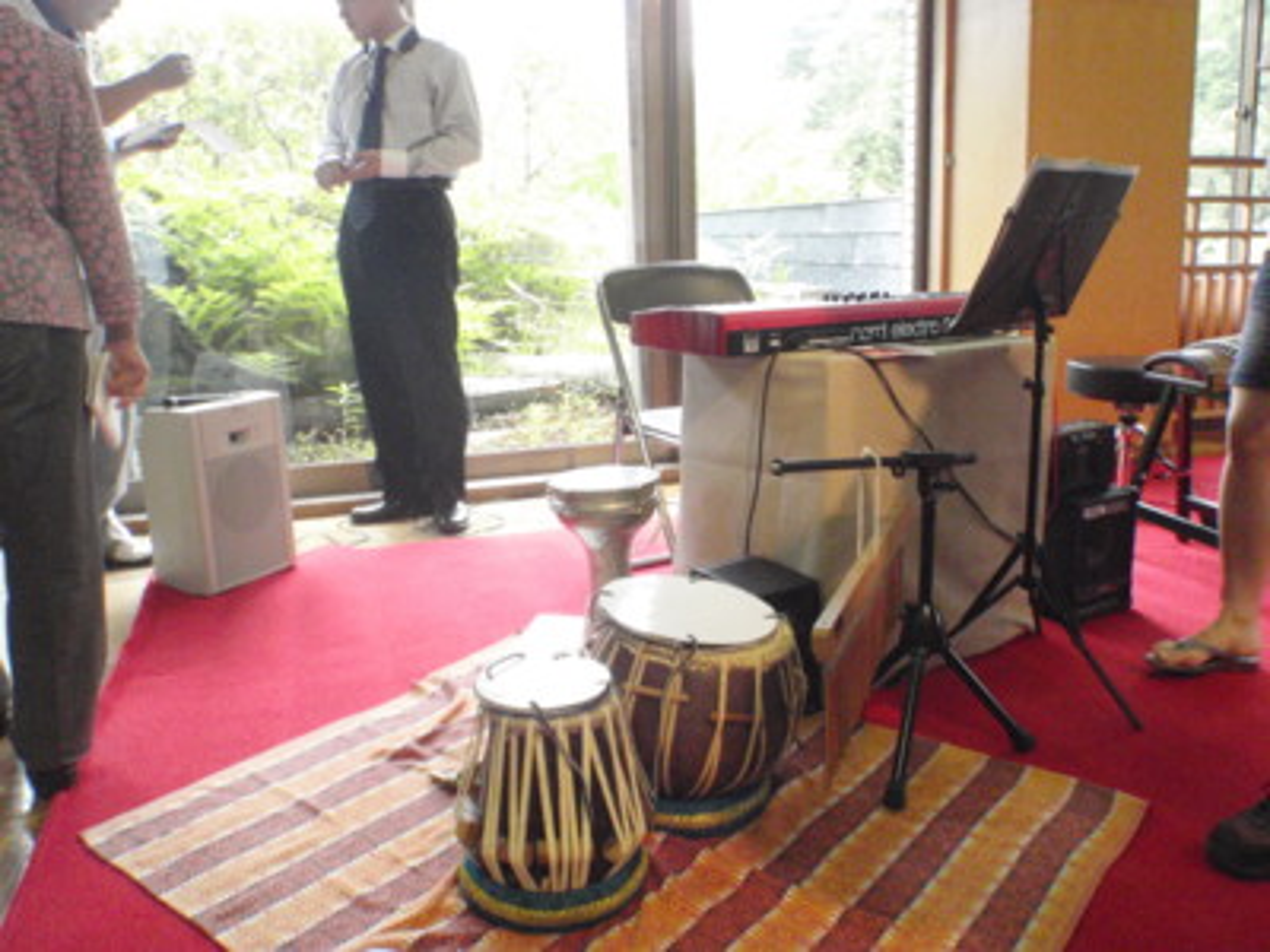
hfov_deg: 63.4
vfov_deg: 49.7
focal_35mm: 28
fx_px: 1027
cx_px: 635
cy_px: 476
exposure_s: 1/80
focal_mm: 5
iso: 800
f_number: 3.5
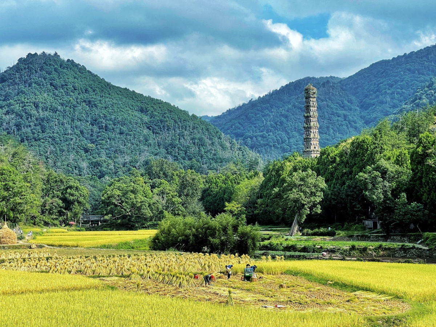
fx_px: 806
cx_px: 218
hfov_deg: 30.3
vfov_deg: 22.9
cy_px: 164
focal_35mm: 64
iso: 20
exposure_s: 1/1096
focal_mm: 7.5
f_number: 2.2
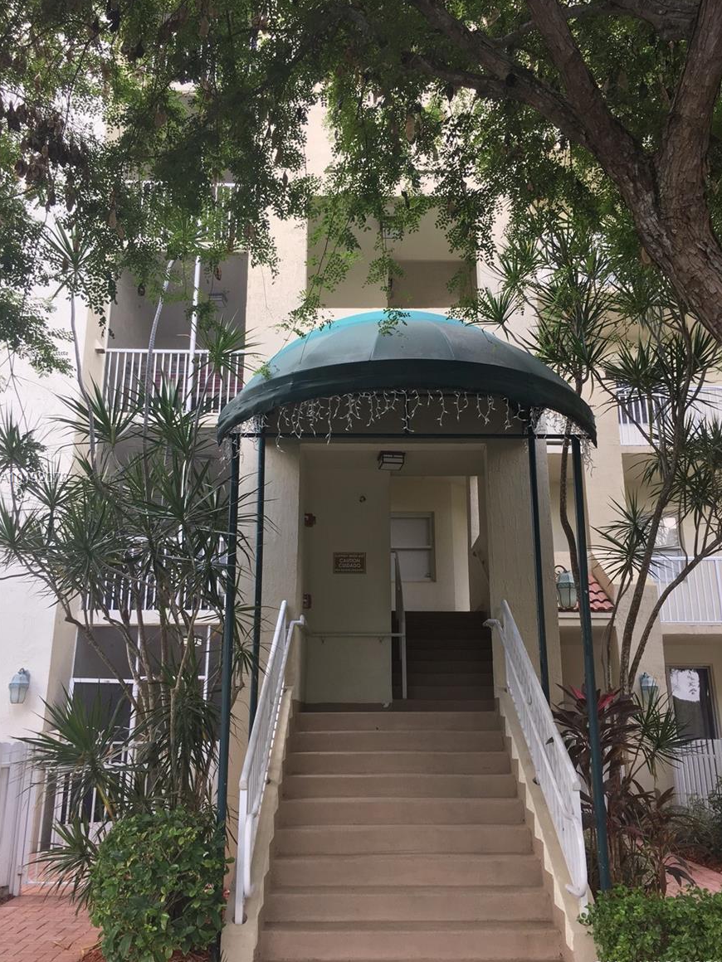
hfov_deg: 46.8
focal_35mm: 30
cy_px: 479
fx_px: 834
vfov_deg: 60.0
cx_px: 369
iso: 40
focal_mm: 4.15
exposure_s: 1/120
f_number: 2.2
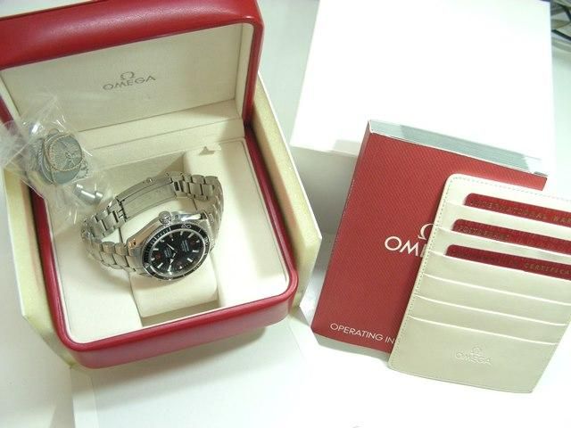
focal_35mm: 41
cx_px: 286
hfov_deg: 45.8
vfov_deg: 35.1
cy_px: 214
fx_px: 676
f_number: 3.5
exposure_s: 1/30
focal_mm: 6.8
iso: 189
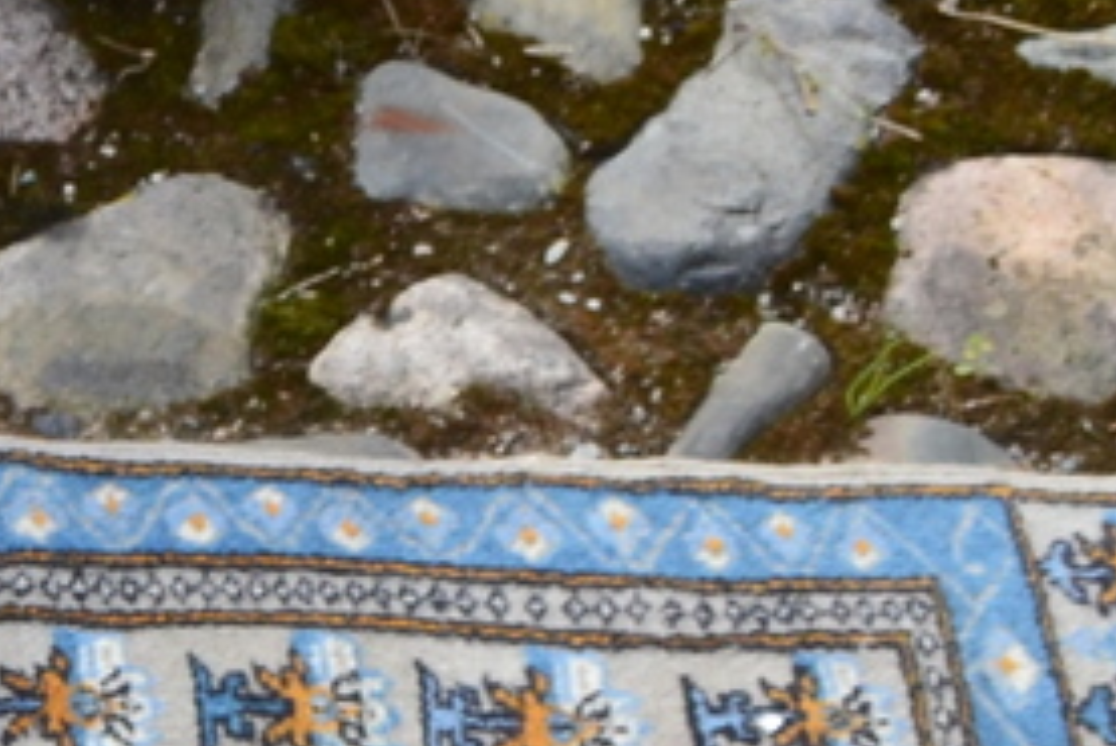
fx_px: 6451
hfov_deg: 9.1
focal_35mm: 208
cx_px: -1350
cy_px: 1805
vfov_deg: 6.3
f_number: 9
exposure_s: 1/100
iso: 400
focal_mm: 24
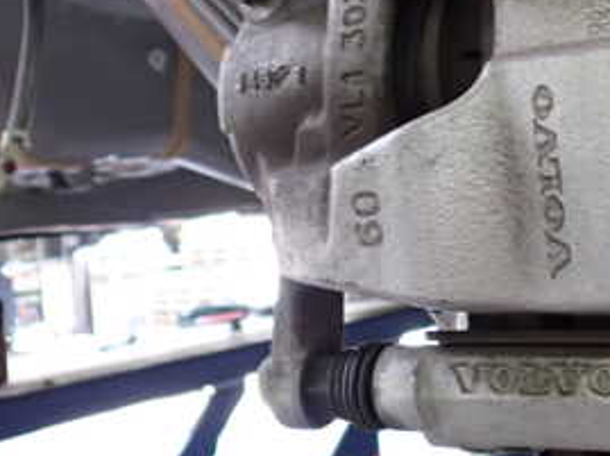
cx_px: 481
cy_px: 45
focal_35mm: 67
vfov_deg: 21.4
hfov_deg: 28.4
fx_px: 1179
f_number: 2.3
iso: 320
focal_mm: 5.4
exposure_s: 1/30
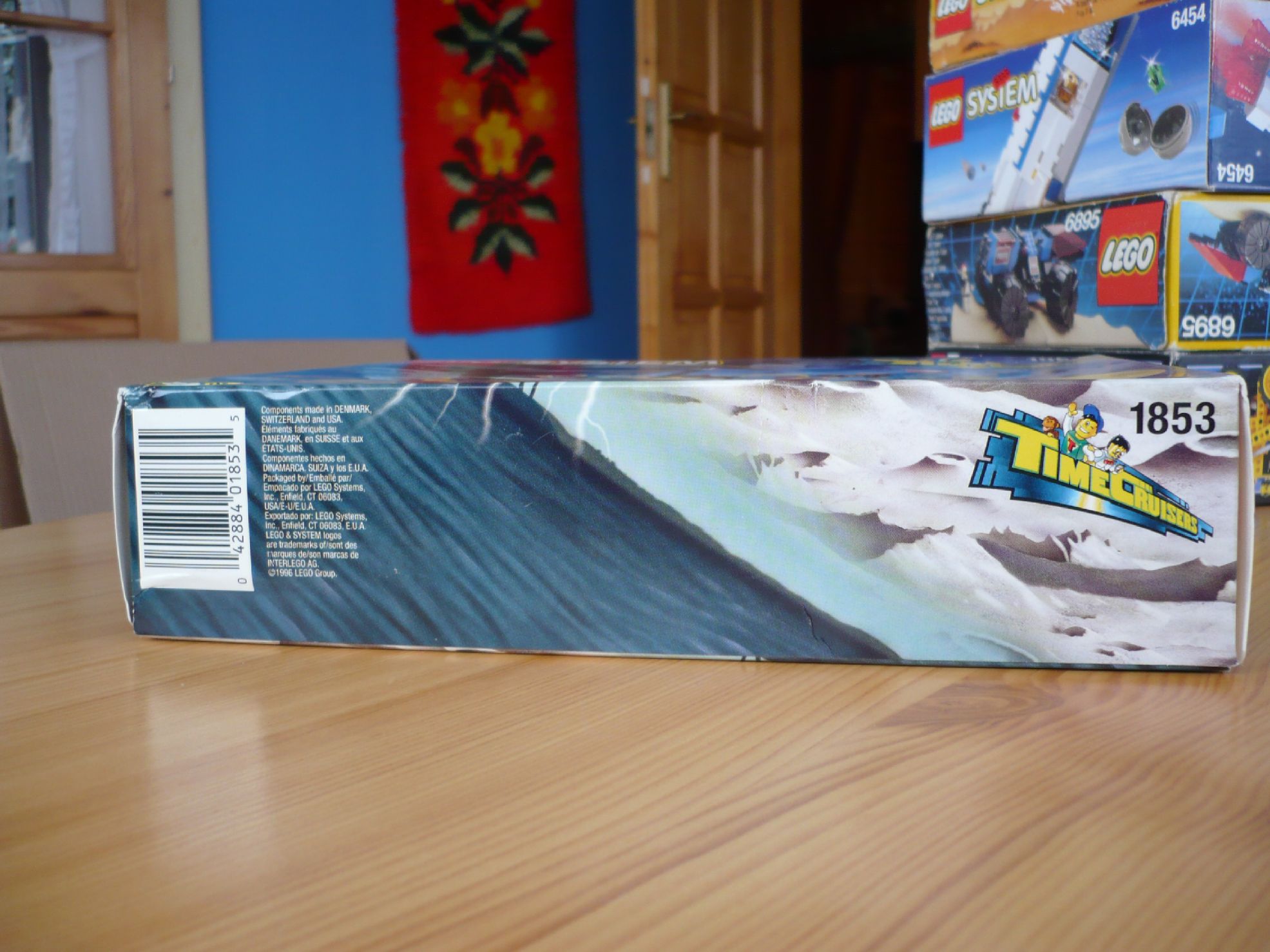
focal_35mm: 35
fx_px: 1284
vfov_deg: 40.7
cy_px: 476
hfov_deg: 52.6
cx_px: 635
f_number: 2.8
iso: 100
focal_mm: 5.8
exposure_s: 1/25
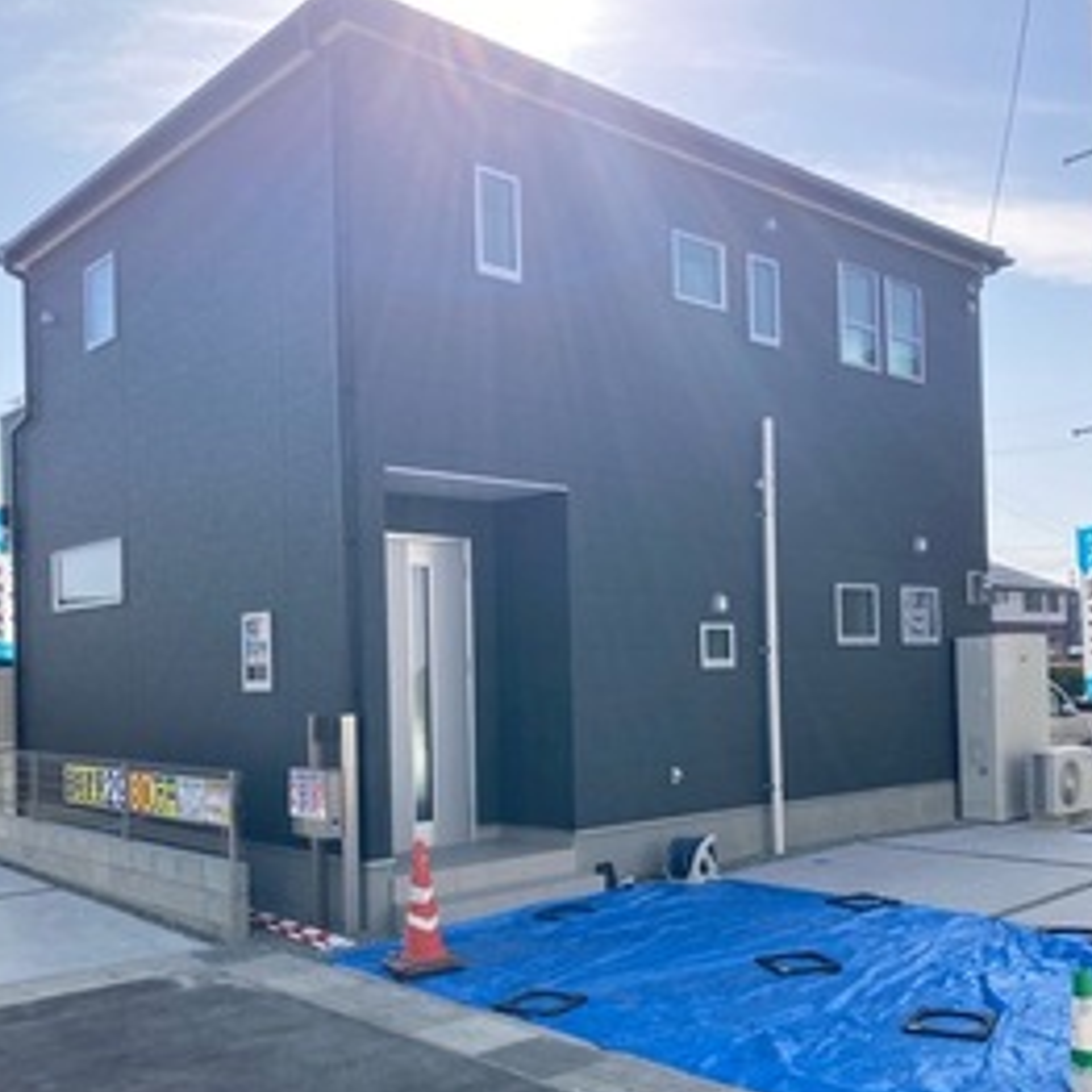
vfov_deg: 48.1
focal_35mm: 34
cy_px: 667
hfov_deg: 48.5
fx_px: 1213
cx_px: 550
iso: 20
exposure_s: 1/1600
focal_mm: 3.99
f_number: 1.8
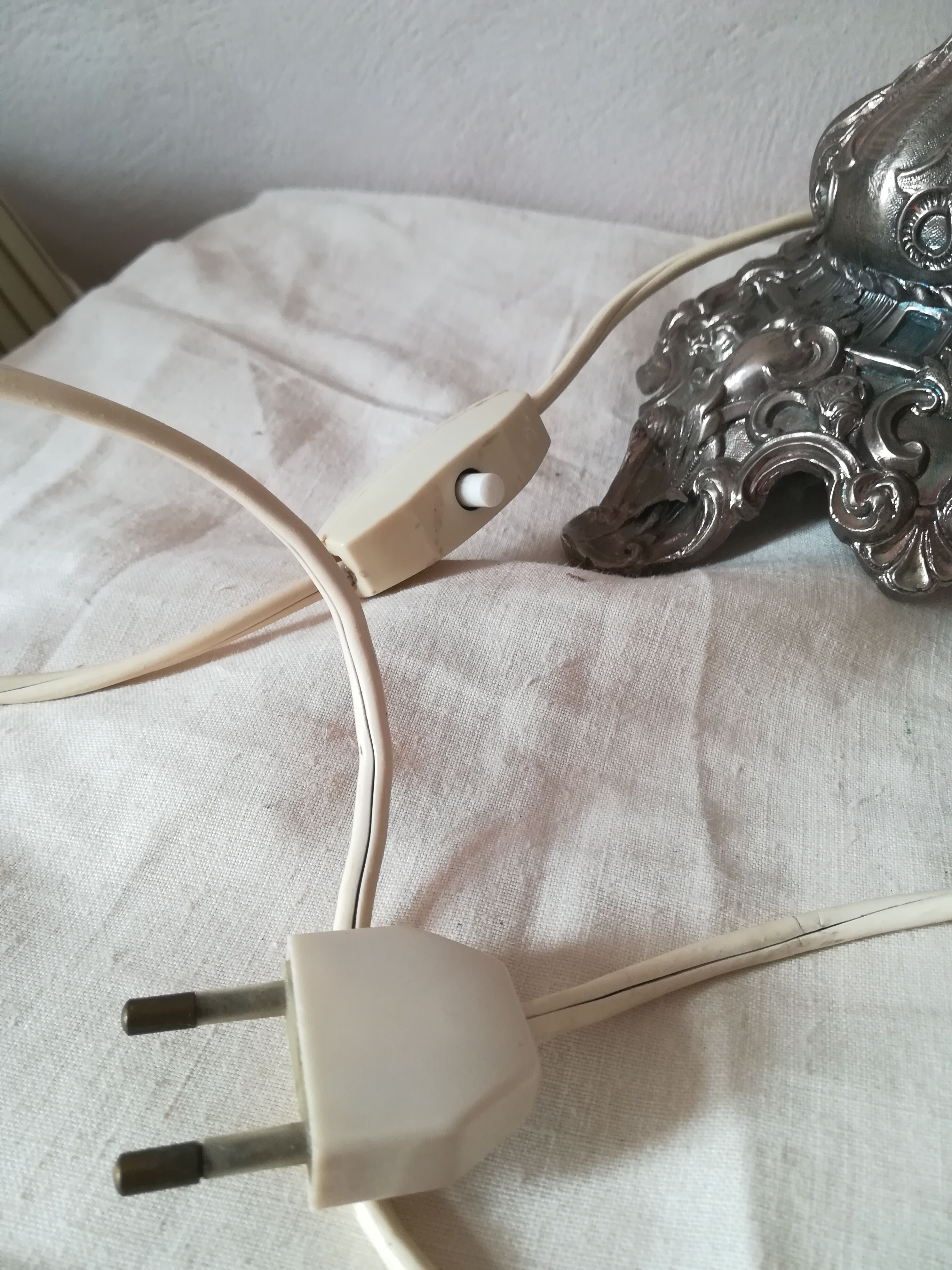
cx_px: 476
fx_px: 953
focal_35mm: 26
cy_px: 635
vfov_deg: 67.3
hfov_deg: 53.1
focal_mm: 3.83
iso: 125
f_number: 2.2
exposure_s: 1/33.3
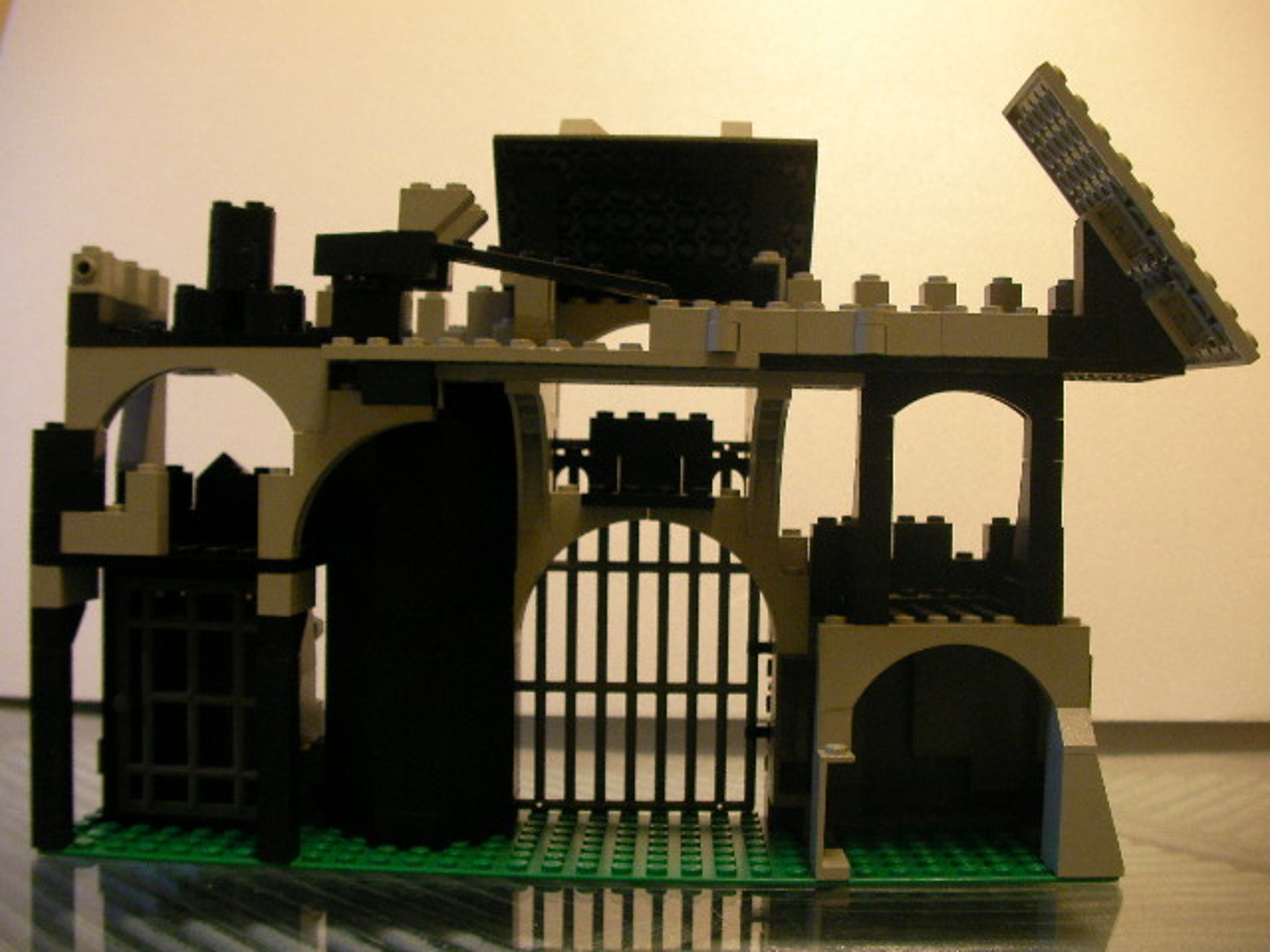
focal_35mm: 38
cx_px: 635
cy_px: 476
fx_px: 1394
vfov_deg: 37.7
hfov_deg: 49.0
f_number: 3.5
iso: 200
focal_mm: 6.3
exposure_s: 1/4.6
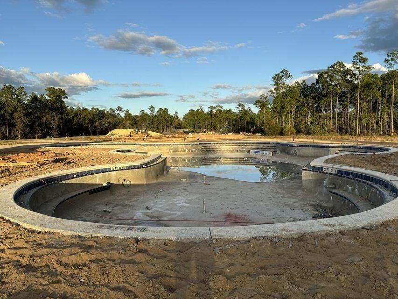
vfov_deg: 53.1
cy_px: 150
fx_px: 299
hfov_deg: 67.3
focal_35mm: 26
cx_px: 199
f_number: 1.6
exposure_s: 1/1783
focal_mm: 5.96
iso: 50
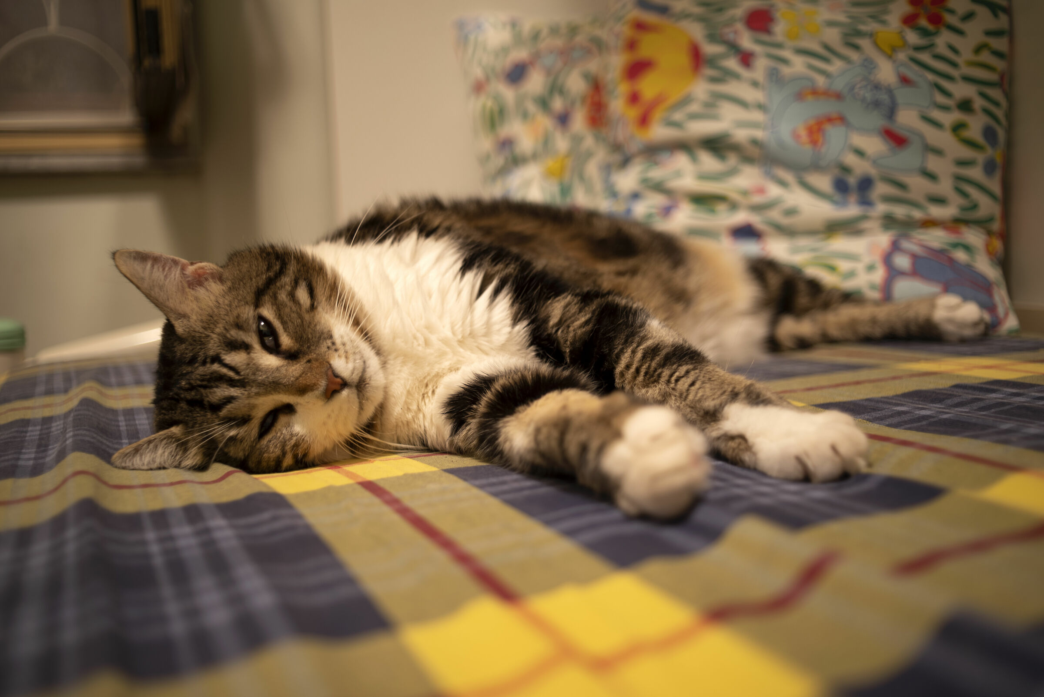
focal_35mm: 35
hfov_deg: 54.4
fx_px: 1015
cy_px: 348
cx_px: 522
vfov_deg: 37.9
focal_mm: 35
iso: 100
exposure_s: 1/2
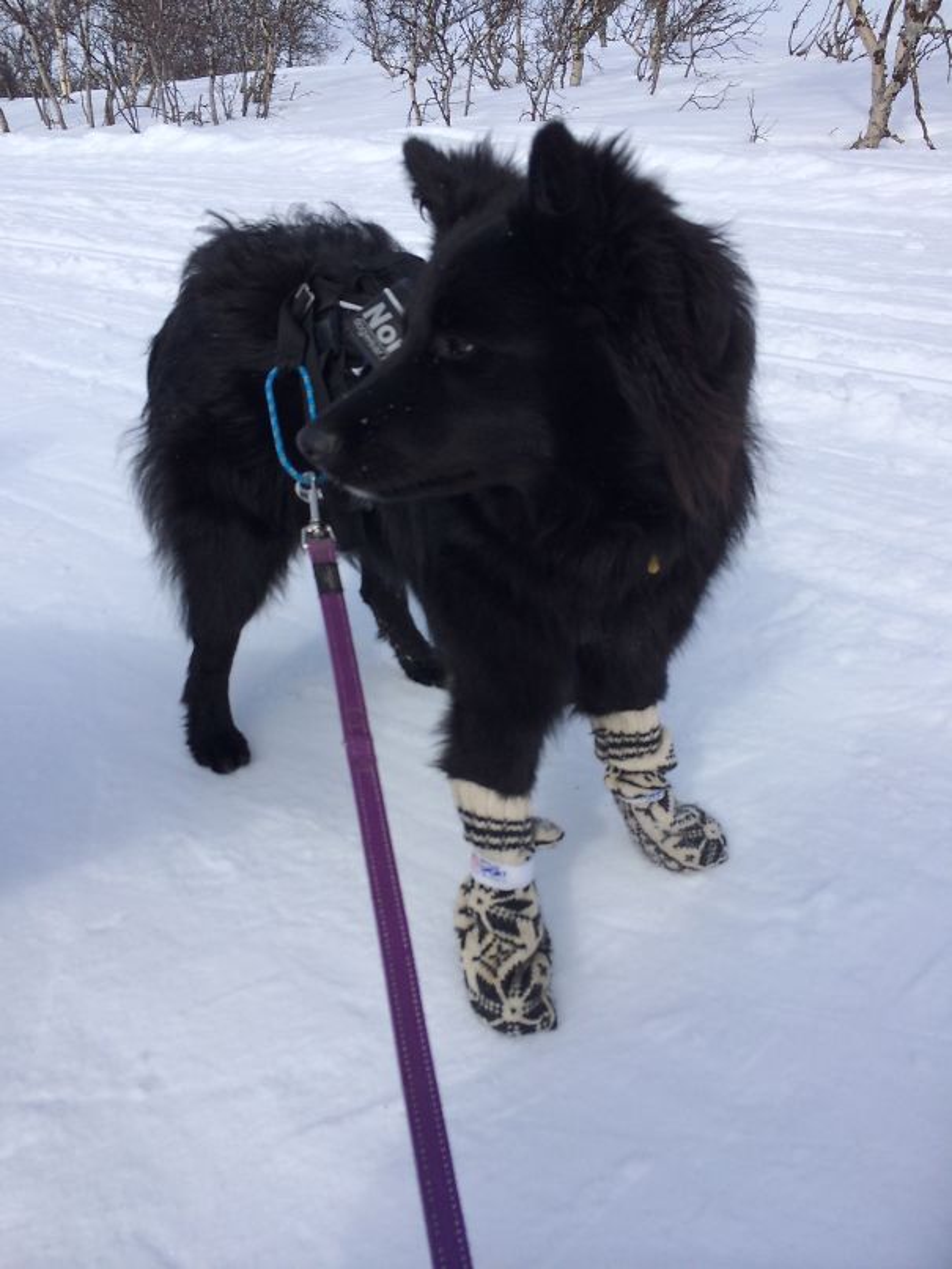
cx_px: 476
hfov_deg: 46.8
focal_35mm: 30
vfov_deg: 59.9
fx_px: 1099
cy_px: 634
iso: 40
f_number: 2.2
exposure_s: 1/3165
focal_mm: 4.12
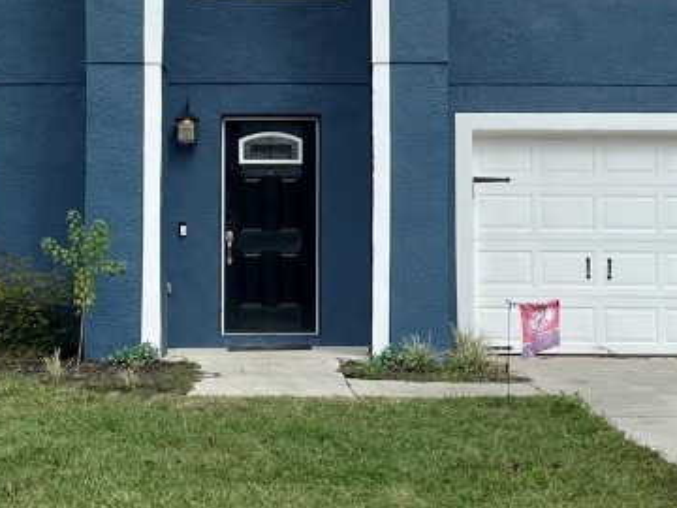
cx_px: 307
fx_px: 1447
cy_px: 11
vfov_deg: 19.4
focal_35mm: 74
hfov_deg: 26.3
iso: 32
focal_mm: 4.2
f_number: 1.6
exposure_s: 1/3610
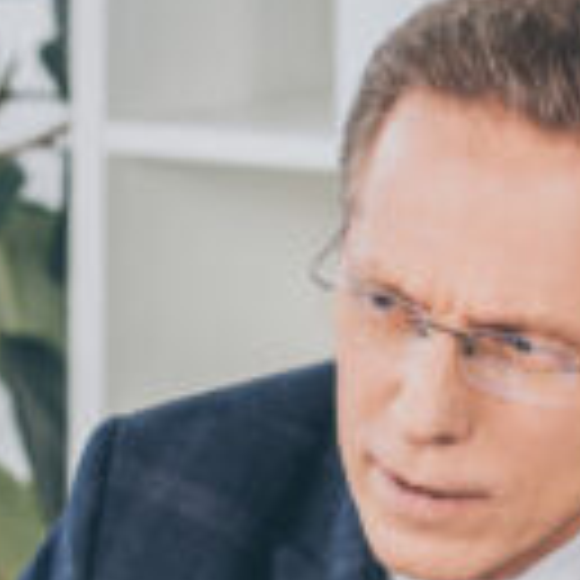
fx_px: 6237
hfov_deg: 5.3
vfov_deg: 5.3
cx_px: 144
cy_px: 650
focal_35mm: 329
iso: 160
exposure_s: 1/160
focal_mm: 78
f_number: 4.5
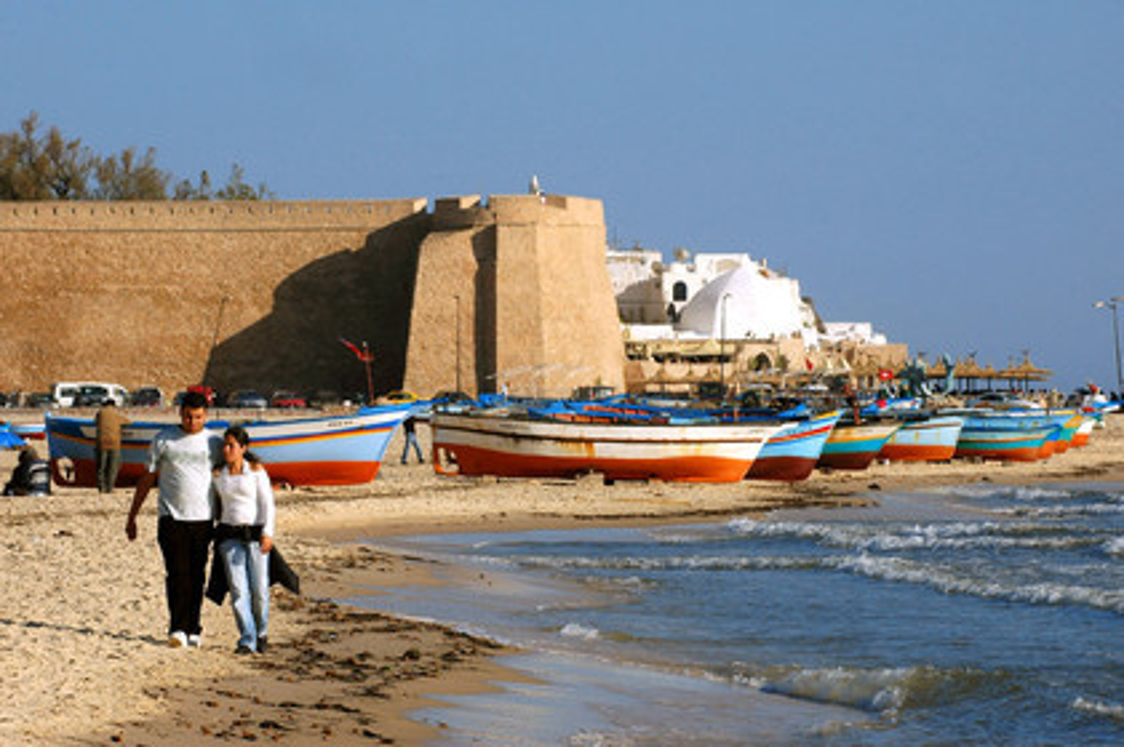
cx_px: 562
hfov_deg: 9.2
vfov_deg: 6.1
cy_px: 374
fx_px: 7019
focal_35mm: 225
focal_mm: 150
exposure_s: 1/400
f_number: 10
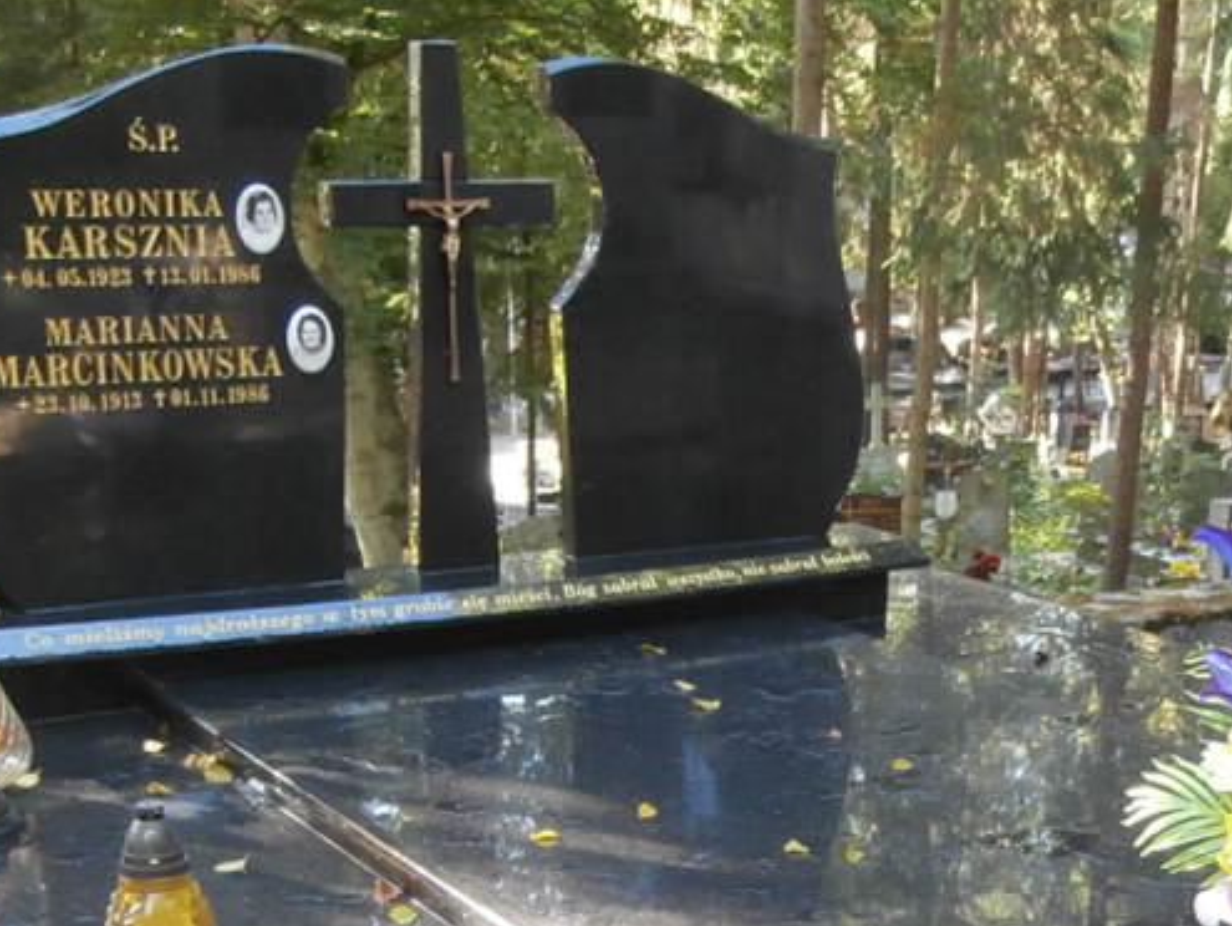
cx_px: 841
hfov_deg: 30.9
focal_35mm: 62
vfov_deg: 22.8
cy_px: 914
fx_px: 2208
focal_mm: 4.2
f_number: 3
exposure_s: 1/30
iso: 160
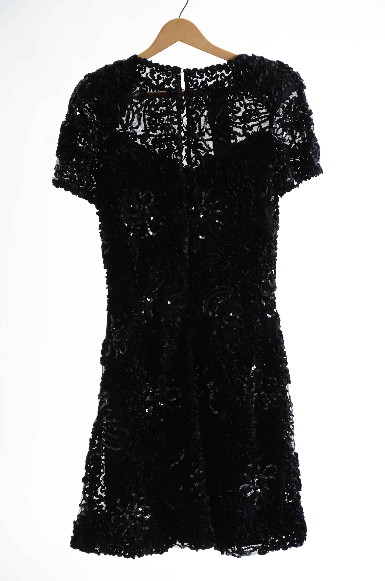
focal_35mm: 105
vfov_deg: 19.5
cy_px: 290
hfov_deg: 13.0
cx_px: 192
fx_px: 1692
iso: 200
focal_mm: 70
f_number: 7.1
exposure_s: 1/160
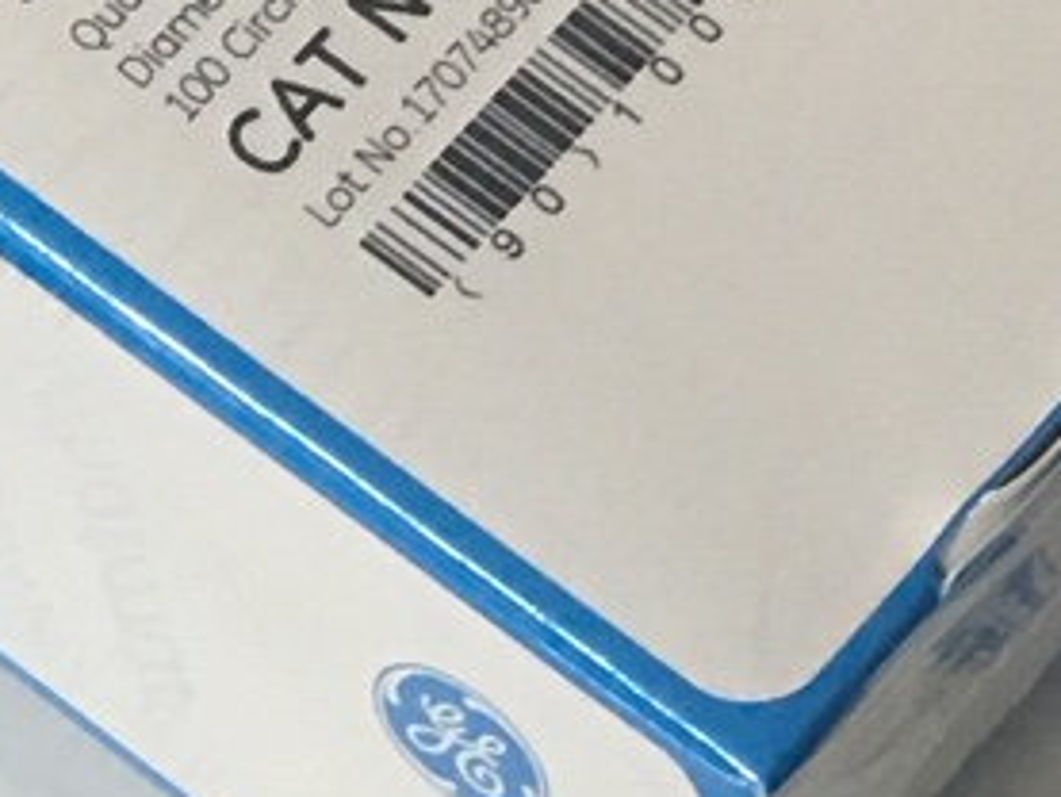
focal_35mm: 211
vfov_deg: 6.9
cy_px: 1383
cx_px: -467
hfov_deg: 9.2
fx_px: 6470
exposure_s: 1/17
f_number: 2.2
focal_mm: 4.15
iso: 80
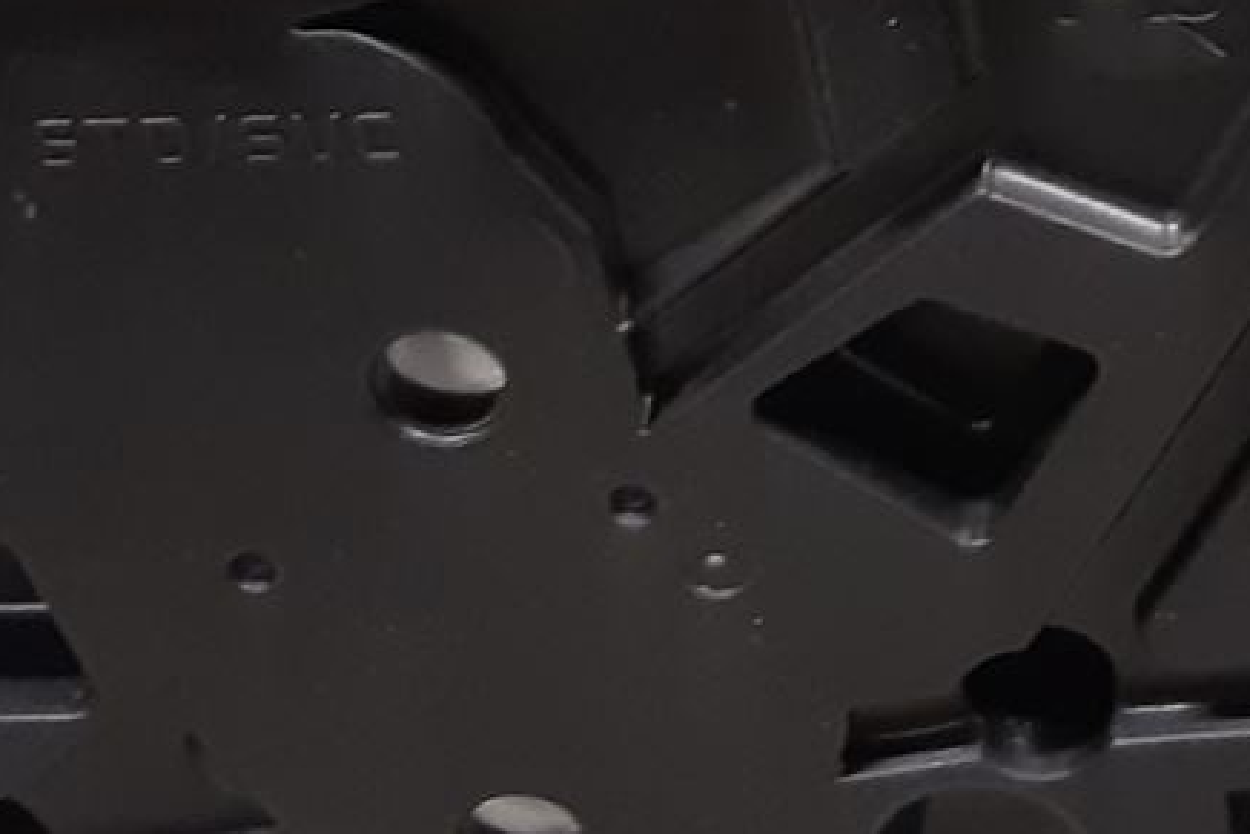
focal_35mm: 127
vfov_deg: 10.6
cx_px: 1683
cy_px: -264
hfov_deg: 15.3
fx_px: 4411
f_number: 1.7
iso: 200
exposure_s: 1/50
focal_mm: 3.93
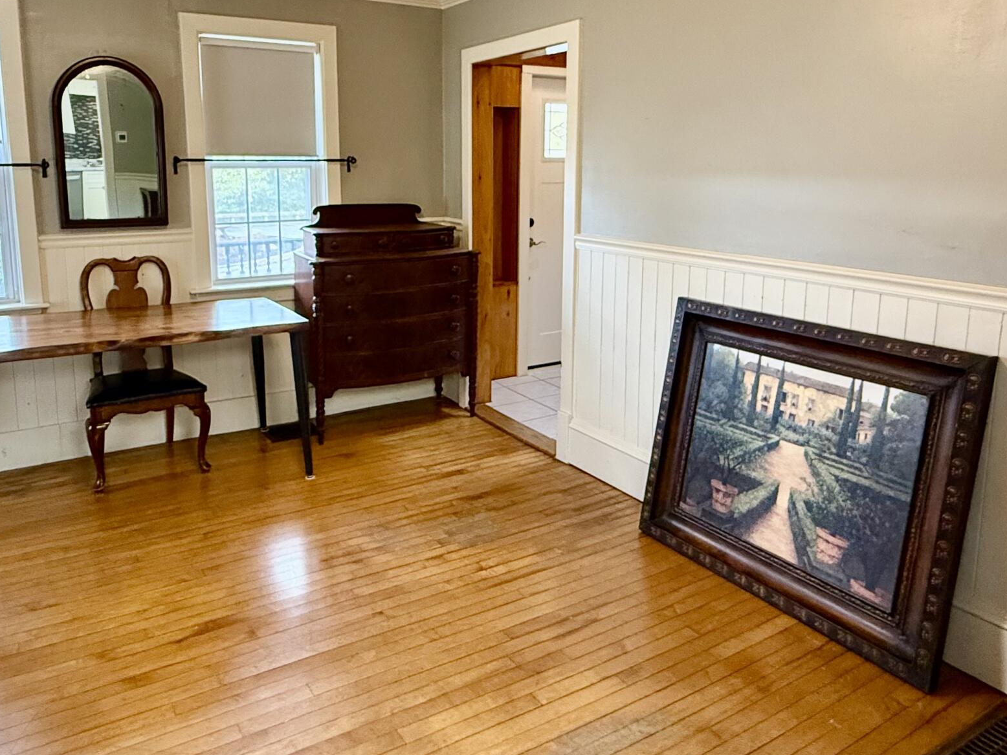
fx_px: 785
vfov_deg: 50.7
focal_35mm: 27
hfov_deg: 65.2
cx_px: 458
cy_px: 276
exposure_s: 1/60
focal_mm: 2.22
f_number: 2.2
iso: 320
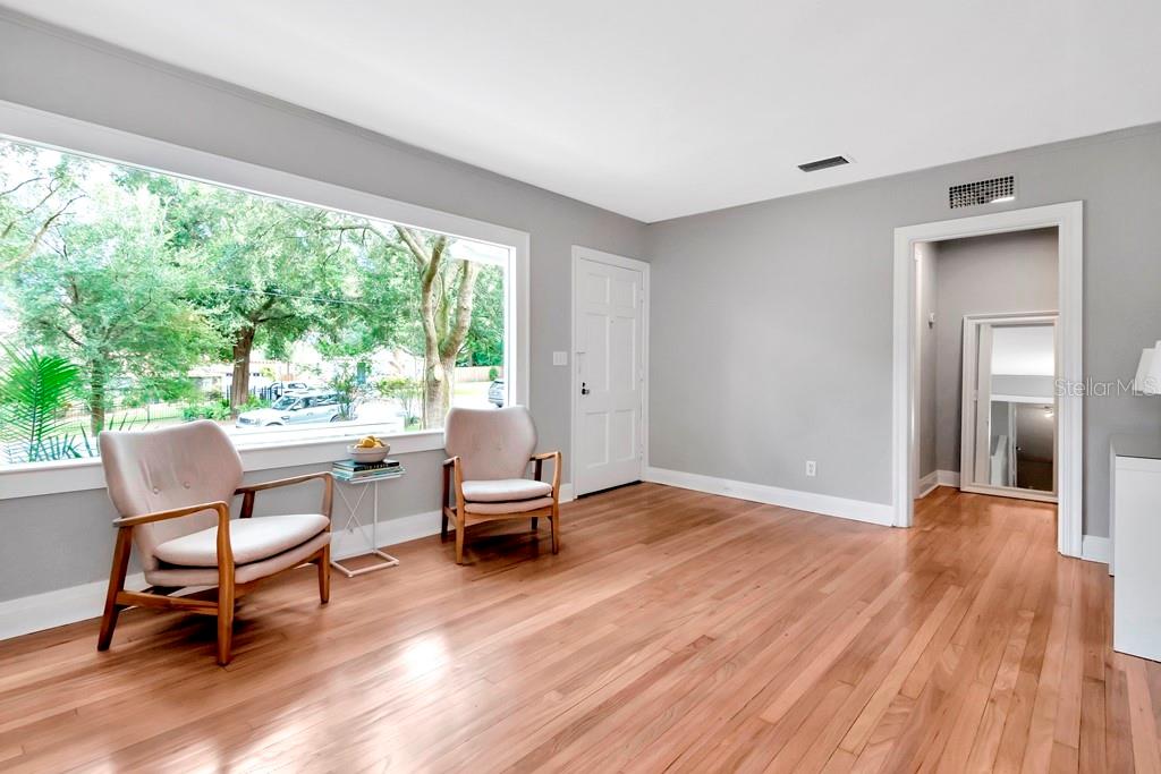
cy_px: 387
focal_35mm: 16
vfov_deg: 72.1
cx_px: 580
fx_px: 532
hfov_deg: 95.0
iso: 640
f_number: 6.3
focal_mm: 11
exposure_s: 1/80
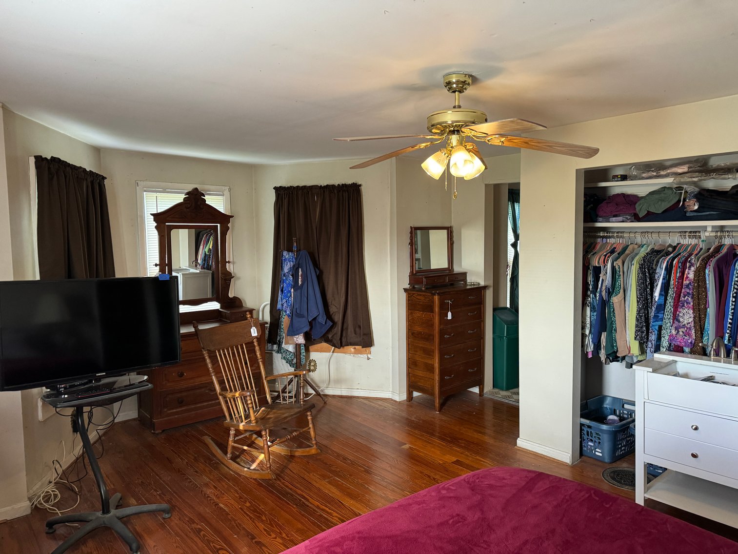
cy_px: 277
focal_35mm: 24
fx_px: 512
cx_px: 369
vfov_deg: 56.8
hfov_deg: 71.6
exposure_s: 1/60
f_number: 1.78
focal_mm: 6.86
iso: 320
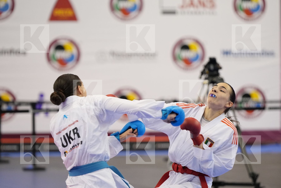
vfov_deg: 5.5
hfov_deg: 8.2
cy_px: 94
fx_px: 1951
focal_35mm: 250
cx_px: 140
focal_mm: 167
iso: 3200
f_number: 2.8
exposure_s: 1/1000
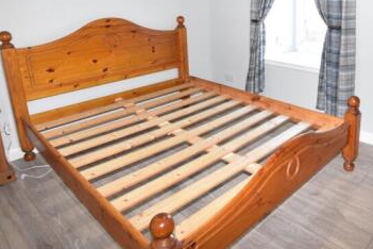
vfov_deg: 45.3
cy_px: 73
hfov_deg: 63.3
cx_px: 258
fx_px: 290
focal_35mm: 28
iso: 1600
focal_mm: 10
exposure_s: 1/60
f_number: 5
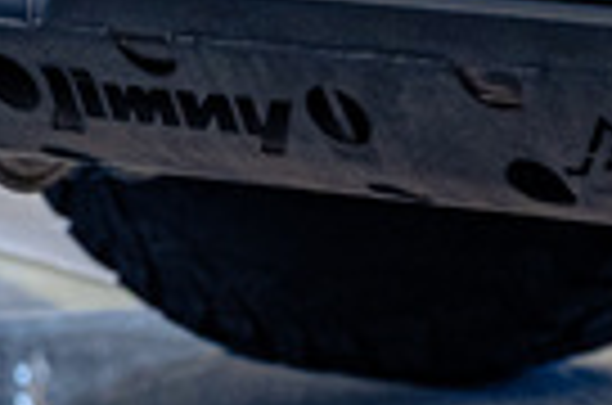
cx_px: 52
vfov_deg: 3.6
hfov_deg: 5.5
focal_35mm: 377
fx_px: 6394
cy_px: -320
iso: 500
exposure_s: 1/160
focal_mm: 50
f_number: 5
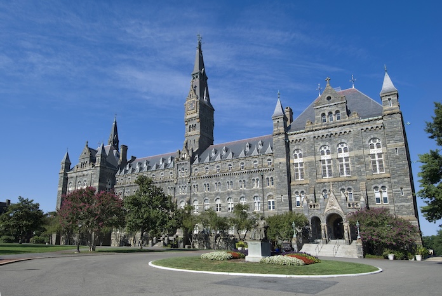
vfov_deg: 56.3
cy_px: 148
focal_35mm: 22
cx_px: 221
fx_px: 277
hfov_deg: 77.2
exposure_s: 1/100
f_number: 11
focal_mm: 15
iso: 100
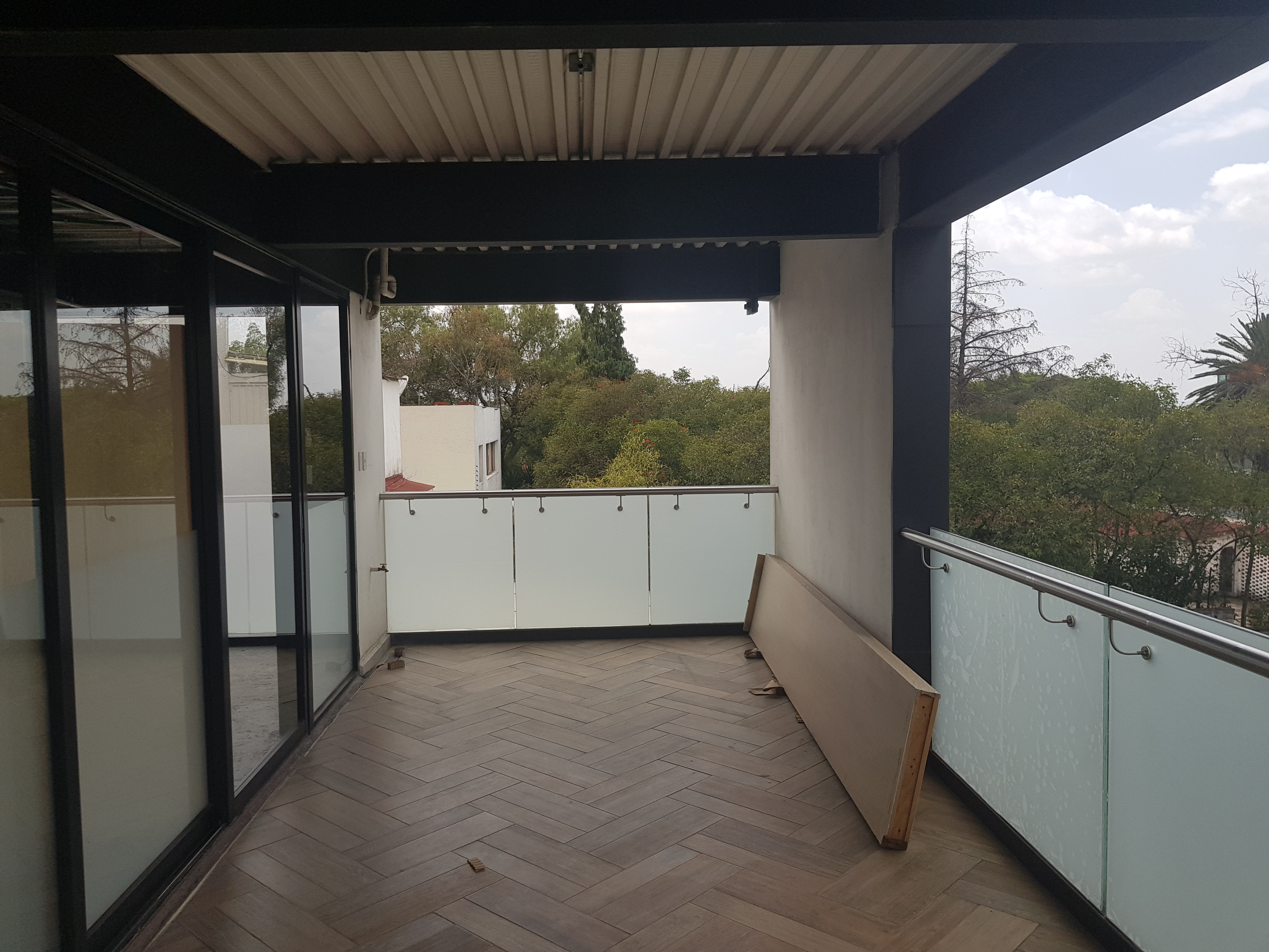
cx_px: 634
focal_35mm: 26
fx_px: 953
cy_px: 476
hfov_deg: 67.3
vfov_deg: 53.1
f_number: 1.7
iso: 40
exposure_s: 1/1240
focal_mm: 4.2
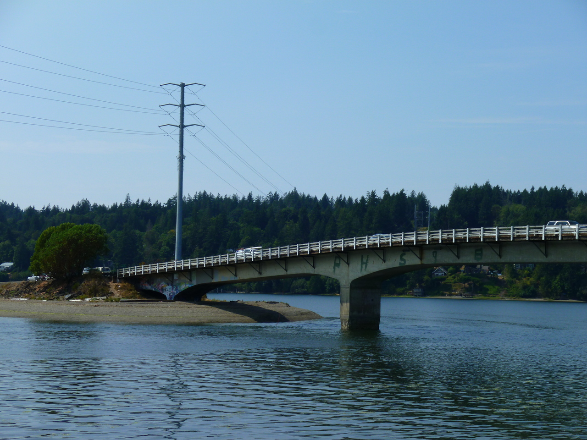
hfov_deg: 27.4
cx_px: 294
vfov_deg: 20.7
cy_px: 220
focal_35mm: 71
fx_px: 1204
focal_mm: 12.7
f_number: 4.8
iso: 80
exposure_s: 1/640
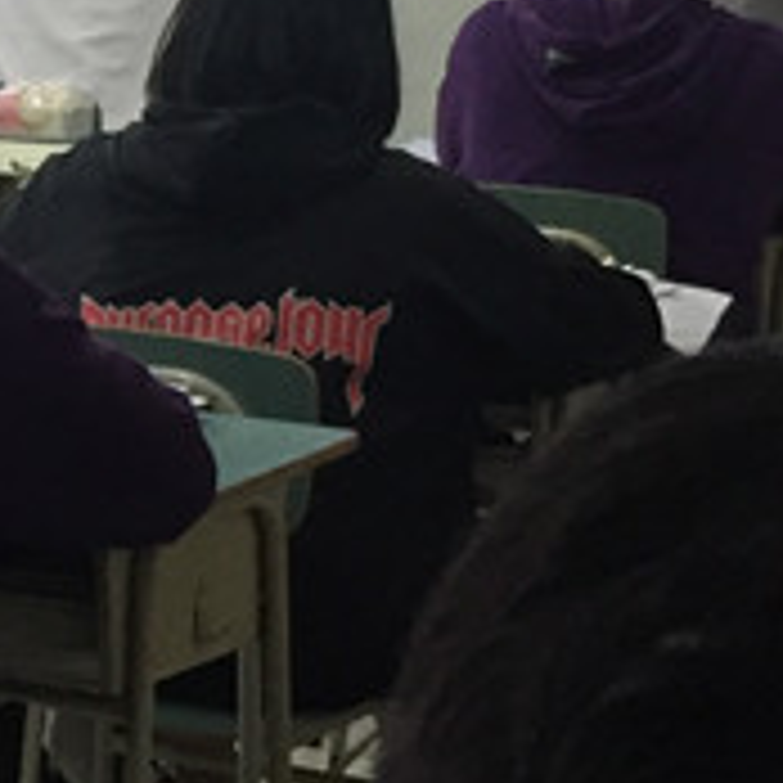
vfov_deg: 11.2
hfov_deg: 10.2
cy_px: 349
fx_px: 3992
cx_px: -864
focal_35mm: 156
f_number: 2.2
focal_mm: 4.15
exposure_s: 1/33
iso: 64
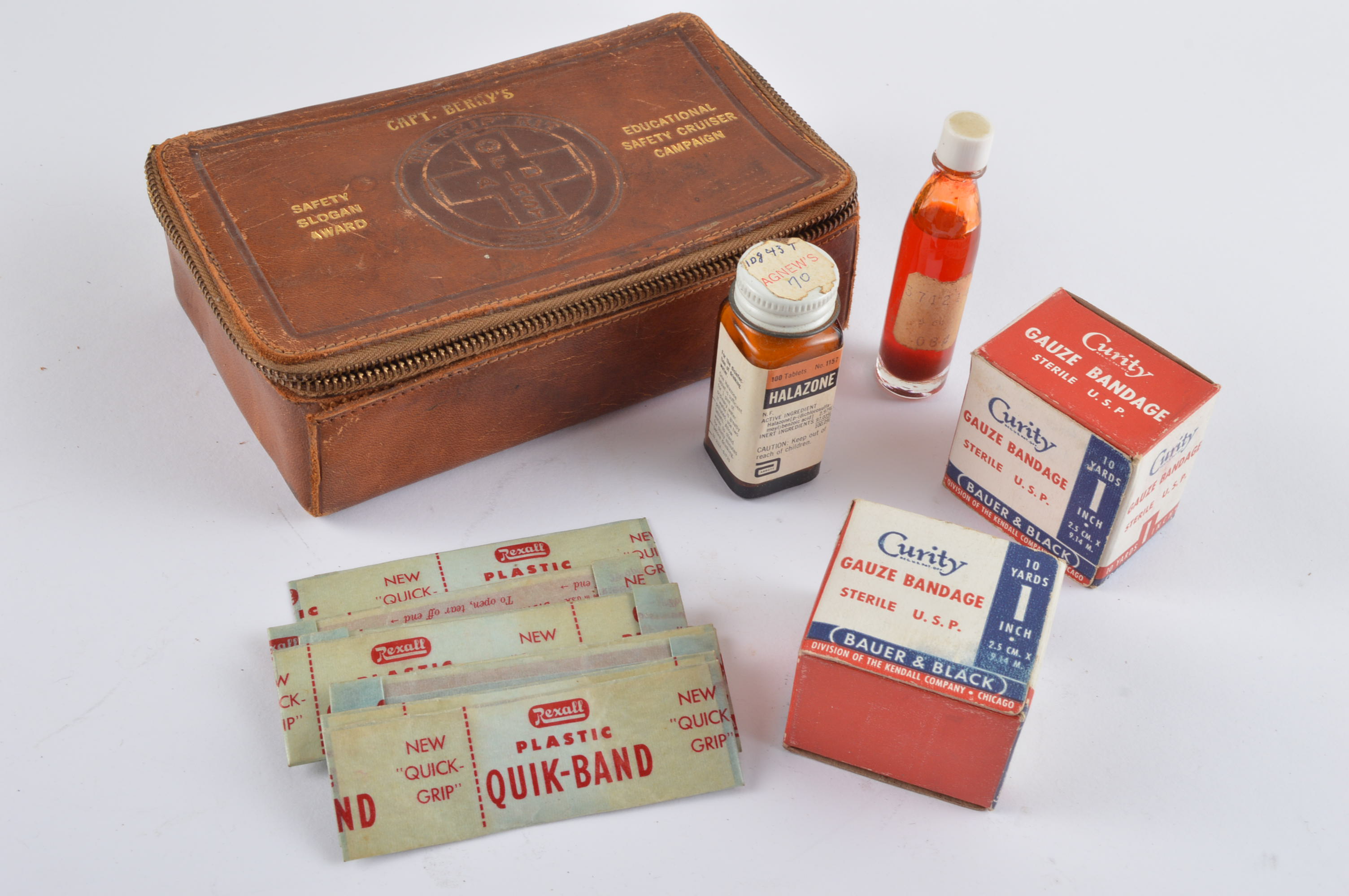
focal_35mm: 48
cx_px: 674
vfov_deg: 28.0
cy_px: 448
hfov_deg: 41.1
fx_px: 1797
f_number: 13
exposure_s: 1/125
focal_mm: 32
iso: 200
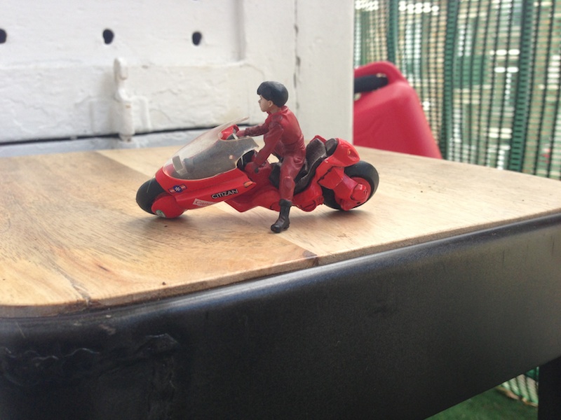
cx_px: 280
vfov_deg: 42.9
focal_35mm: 33
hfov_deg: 55.4
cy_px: 210
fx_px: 535
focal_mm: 4.13
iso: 80
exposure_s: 1/120
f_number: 2.4
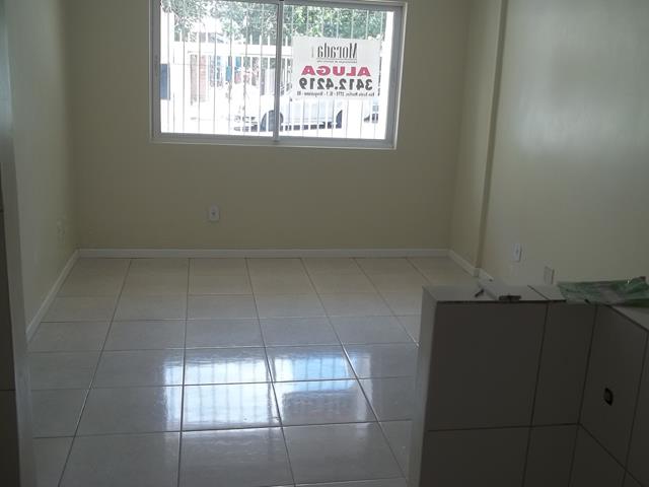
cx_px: 324
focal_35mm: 36
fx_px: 675
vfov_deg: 39.7
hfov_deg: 51.4
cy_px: 244
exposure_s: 1/100
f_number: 3.1
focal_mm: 6.5
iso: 64
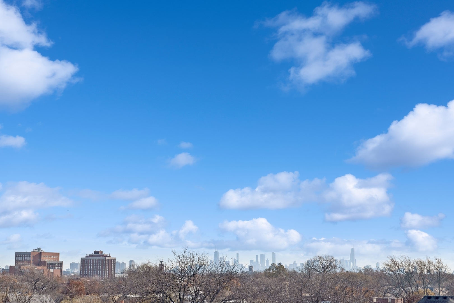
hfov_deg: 38.2
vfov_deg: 26.0
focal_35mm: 52
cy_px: 152
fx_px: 656
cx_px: 227
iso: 320
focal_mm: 35
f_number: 8
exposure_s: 1/2000
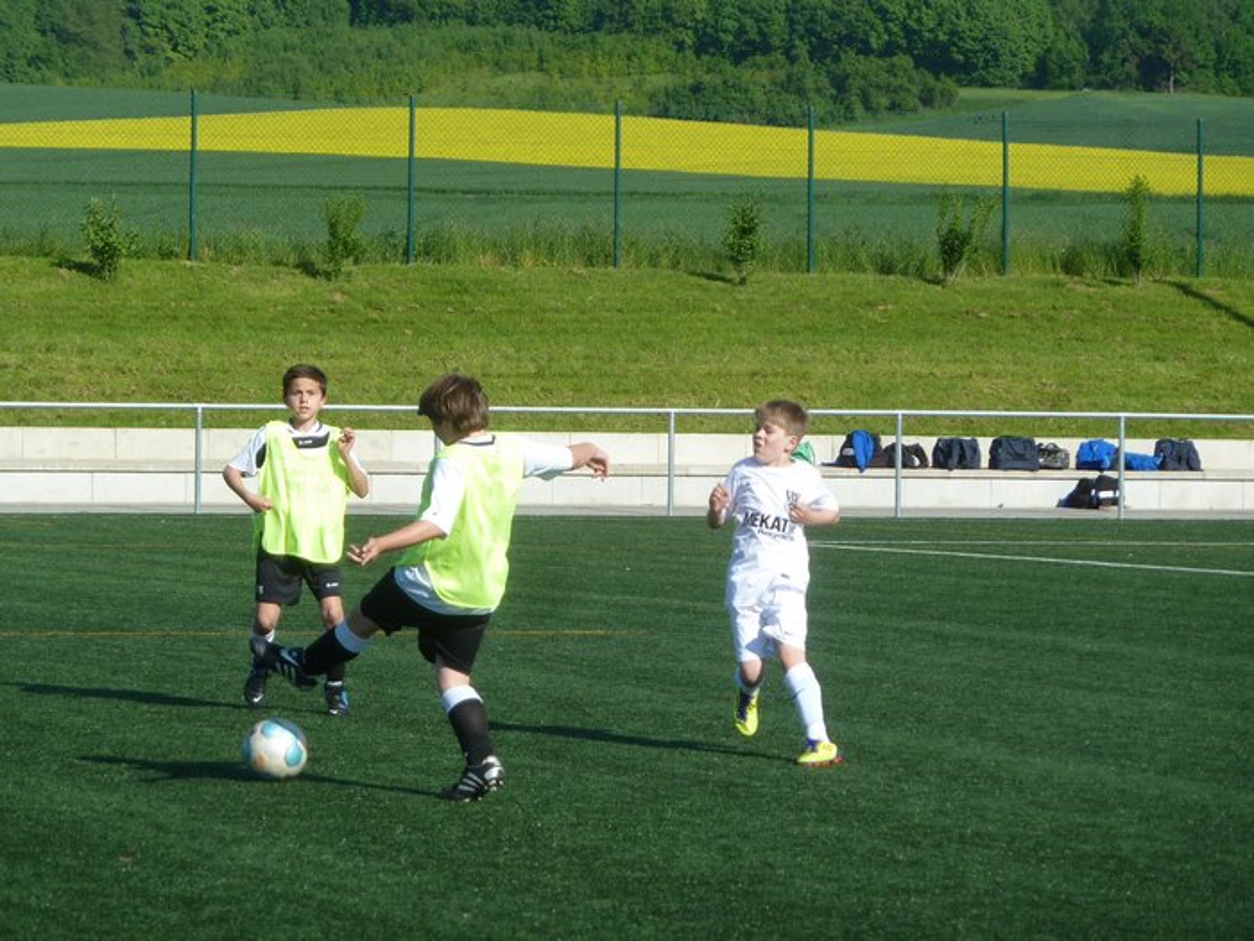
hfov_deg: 10.1
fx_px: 7100
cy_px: 470
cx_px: 627
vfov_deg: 7.6
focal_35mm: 196
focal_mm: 32.1
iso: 100
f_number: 4.5
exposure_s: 1/640
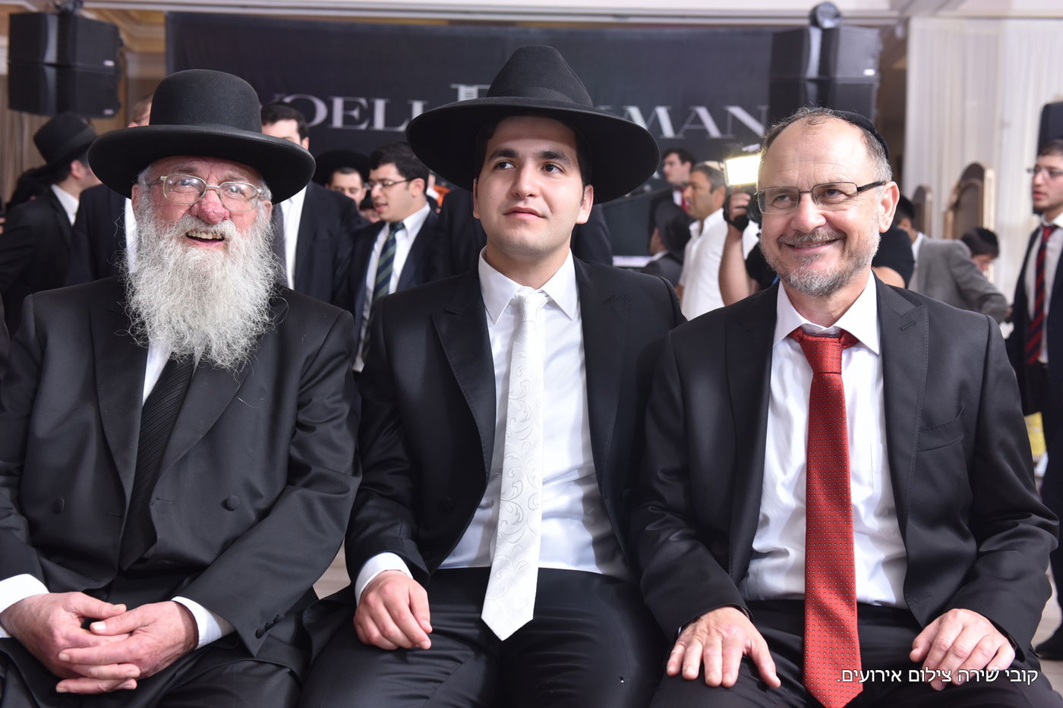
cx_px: 532
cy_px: 354
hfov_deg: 41.1
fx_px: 1417
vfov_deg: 28.1
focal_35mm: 48
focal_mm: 48
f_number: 4.5
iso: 500
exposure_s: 1/125
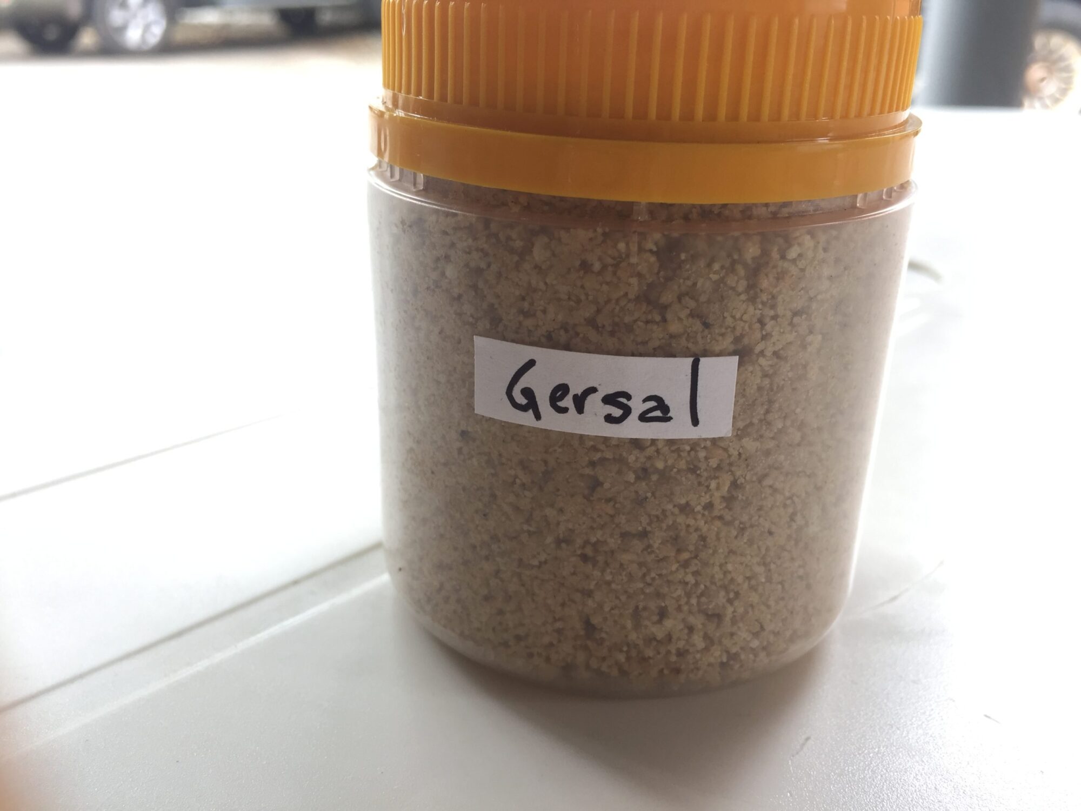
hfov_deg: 61.7
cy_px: 406
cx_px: 540
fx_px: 906
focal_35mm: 29
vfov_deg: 48.2
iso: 40
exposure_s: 1/60
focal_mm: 4.15
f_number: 2.2
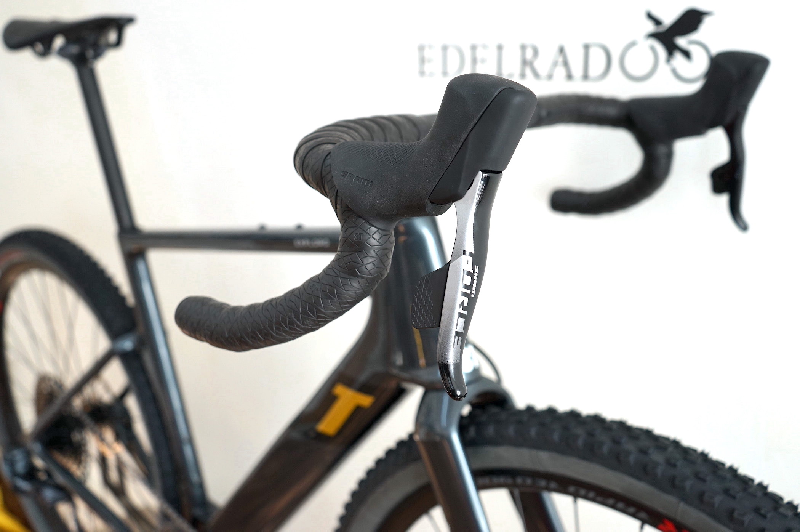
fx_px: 755
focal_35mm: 34
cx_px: 400
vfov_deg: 38.8
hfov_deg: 55.8
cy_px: 266
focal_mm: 34
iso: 320
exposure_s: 1/160
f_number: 4
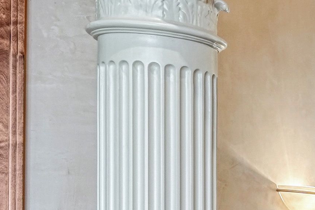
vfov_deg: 11.9
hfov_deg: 12.1
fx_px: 968
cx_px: 871
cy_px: 294
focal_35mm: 111
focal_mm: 15.8
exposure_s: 1/60
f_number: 8
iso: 400
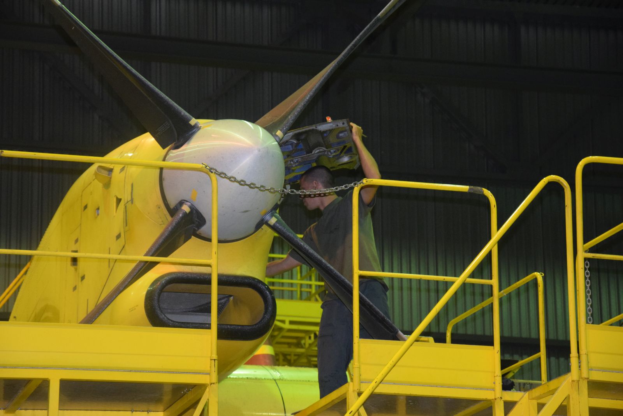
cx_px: 312
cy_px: 208
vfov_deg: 10.8
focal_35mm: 128
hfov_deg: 16.1
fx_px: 2206
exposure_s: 1/60
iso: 2500
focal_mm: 85
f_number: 5.6
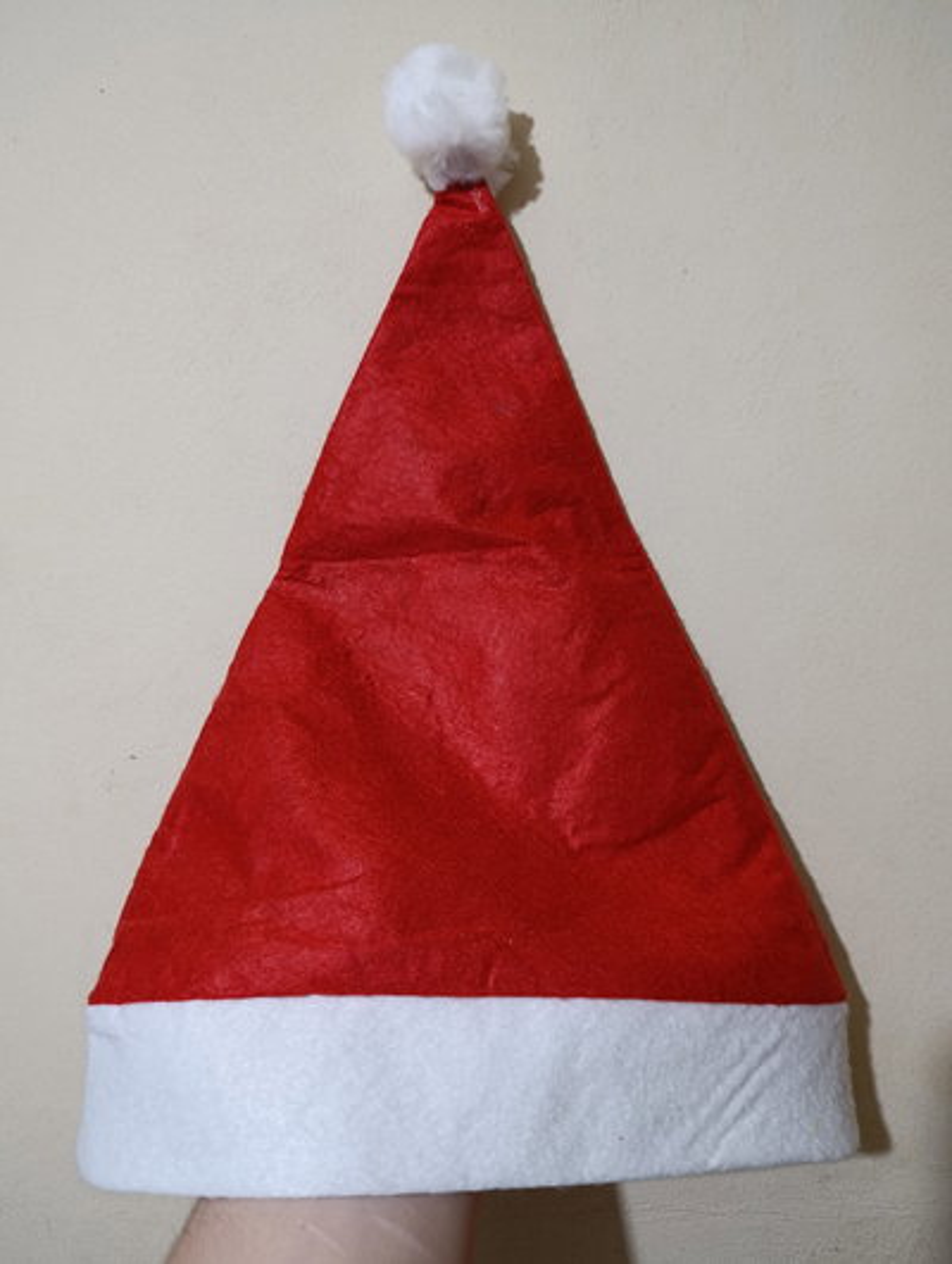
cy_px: 632
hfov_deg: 59.0
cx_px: 476
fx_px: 841
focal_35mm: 23
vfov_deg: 73.8
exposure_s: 1/33.3
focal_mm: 6.11
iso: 990
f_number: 1.65
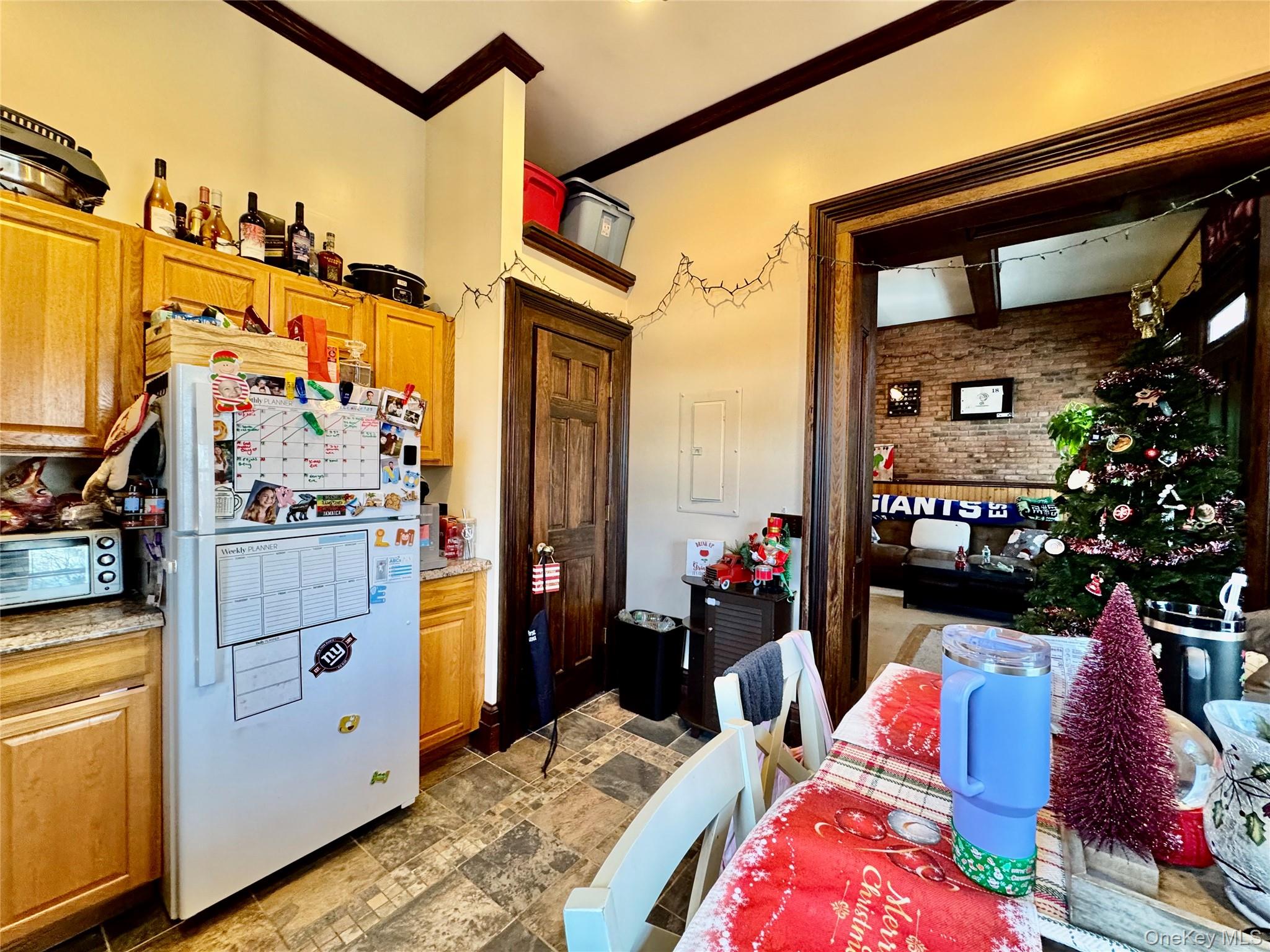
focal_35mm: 14
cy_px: 476
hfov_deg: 102.1
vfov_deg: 85.7
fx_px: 514
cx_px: 635
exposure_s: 1/60
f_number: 2.2
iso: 250
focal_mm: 2.22
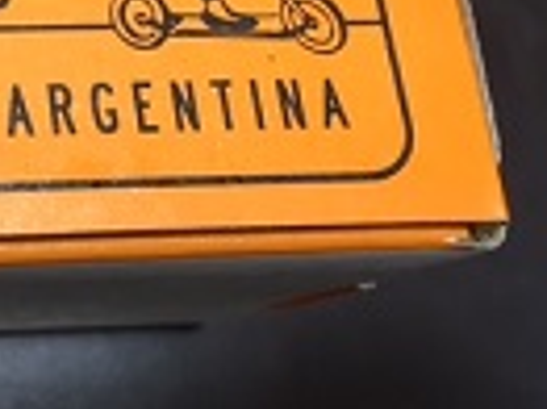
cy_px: -50
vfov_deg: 16.8
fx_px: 1342
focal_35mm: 85
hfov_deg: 20.8
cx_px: -175
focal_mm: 4.15
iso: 32
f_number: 2.2
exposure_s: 1/30
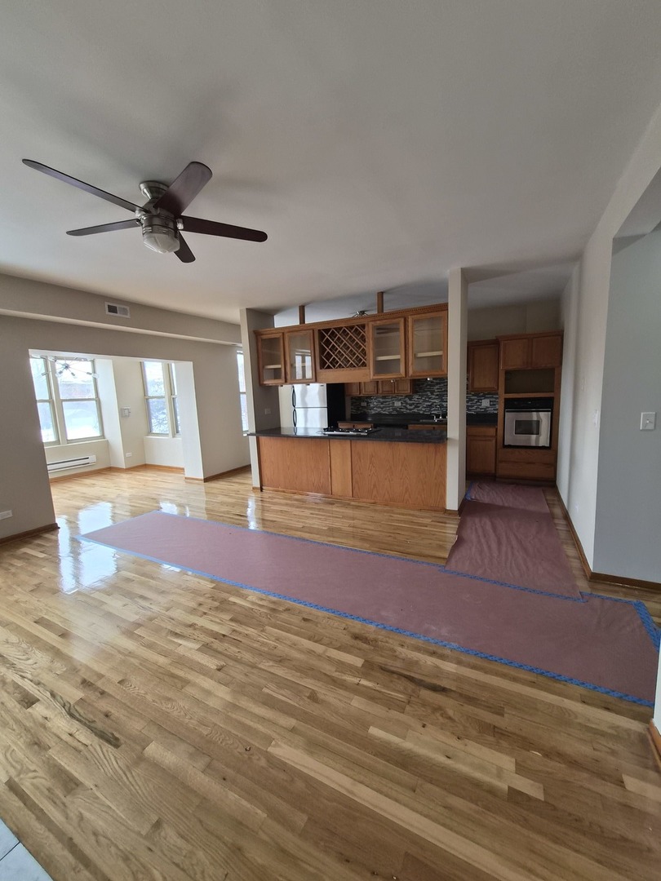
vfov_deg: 106.2
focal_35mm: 13
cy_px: 440
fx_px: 331
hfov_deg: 89.9
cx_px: 330
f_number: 2.2
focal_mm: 1.7
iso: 100
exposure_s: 1/60
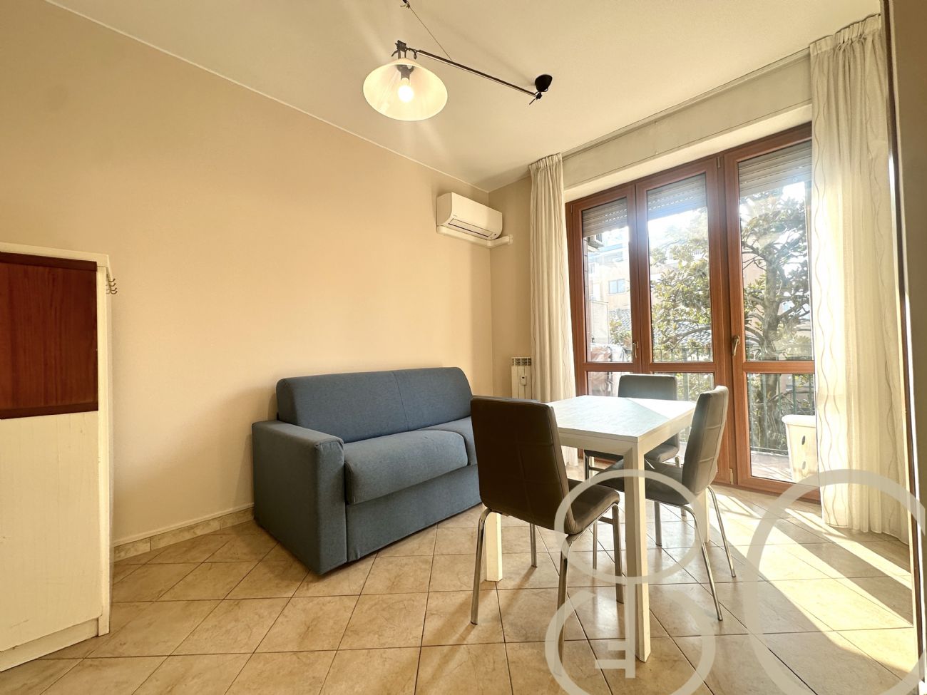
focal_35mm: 14
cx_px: 464
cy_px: 348
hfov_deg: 102.1
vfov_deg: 85.7
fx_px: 375
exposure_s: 1/99
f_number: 2.2
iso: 50
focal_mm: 2.22
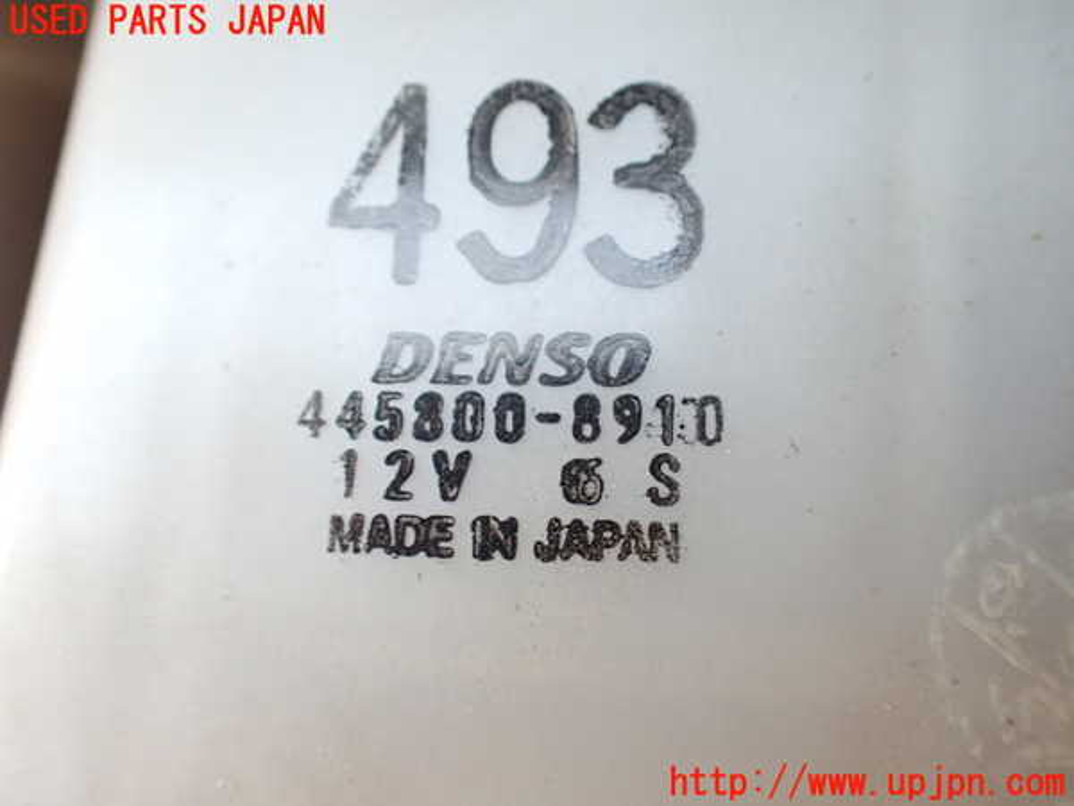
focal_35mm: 30
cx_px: 537
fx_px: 931
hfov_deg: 60.0
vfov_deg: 46.8
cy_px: 403
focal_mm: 5.4
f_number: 2.3
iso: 800
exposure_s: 1/40
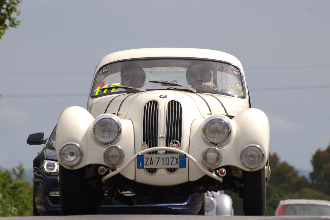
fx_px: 4126
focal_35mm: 450
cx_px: 165
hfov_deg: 4.6
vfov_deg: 3.1
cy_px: 110
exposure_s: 1/750
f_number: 8
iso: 200
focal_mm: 300
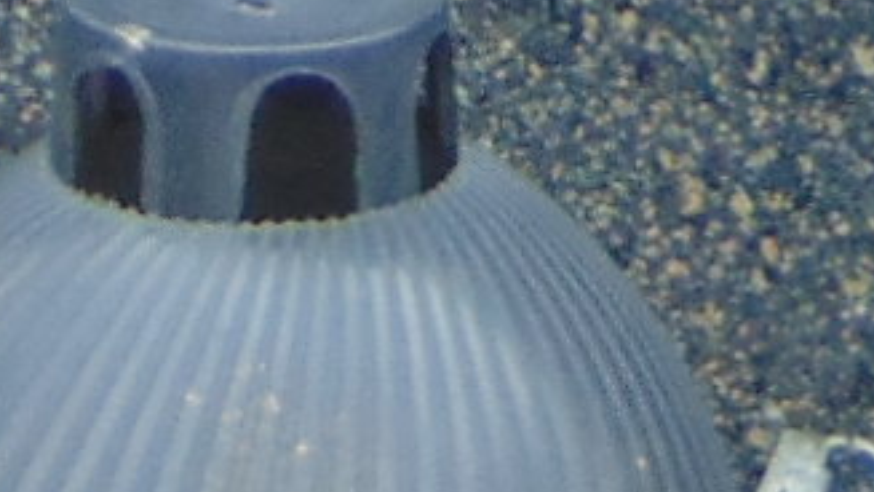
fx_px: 21601
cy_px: -2086
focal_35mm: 932
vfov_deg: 1.3
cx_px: 1034
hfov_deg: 2.3
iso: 80
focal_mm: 19.4
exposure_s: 1/60
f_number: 3.9
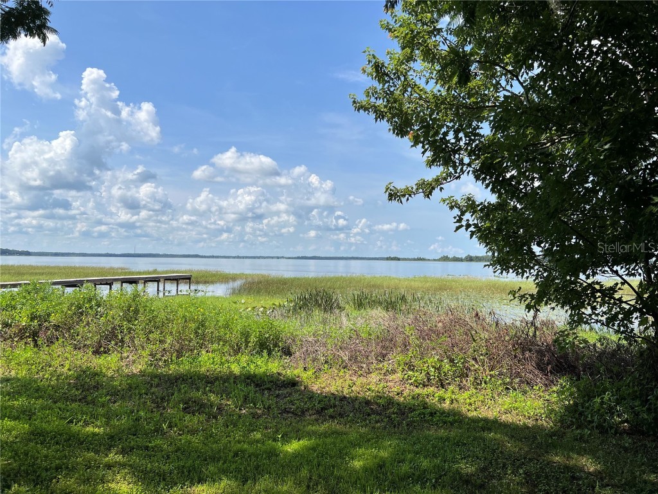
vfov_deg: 53.1
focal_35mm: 26
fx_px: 494
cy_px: 247
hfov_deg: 67.3
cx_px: 329
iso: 50
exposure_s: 1/5587
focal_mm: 5.7
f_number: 1.5
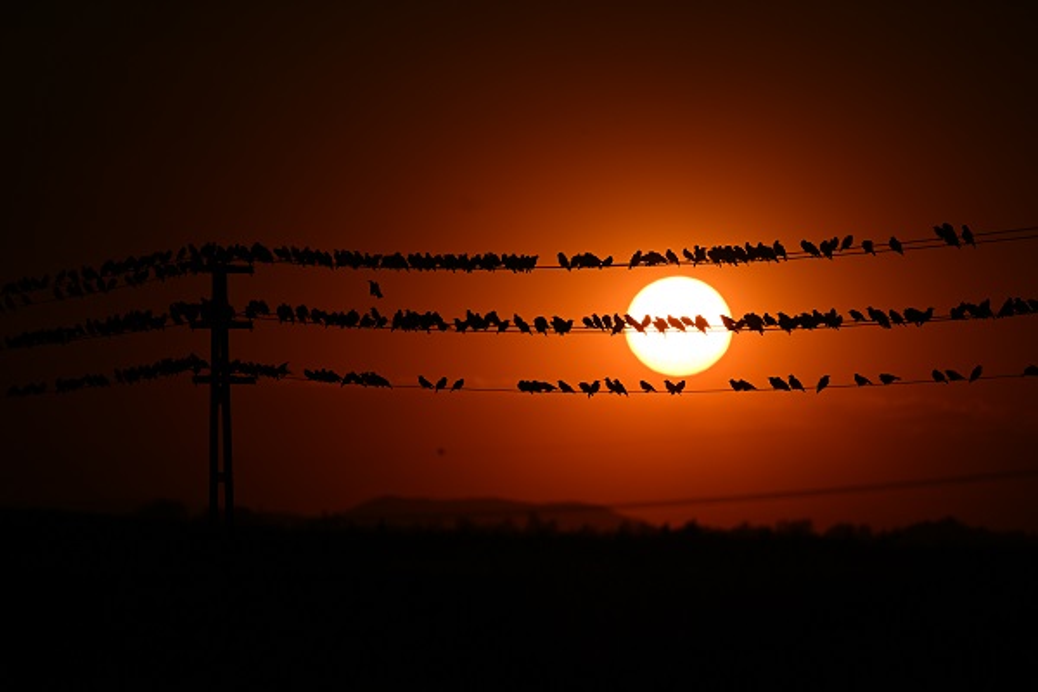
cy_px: 346
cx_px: 519
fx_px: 11532
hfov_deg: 5.2
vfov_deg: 3.4
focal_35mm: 400
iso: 100
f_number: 5.6
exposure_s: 1/16000
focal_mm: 400
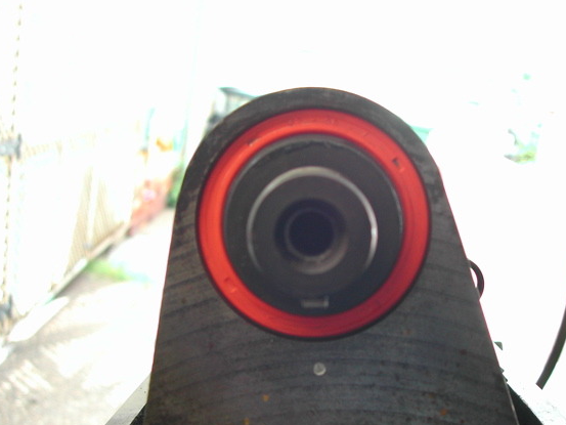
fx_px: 720
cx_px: 314
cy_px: 235
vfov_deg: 32.9
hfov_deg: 42.9
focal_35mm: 44
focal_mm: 8
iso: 100
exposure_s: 1/79.5
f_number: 2.8
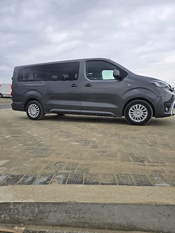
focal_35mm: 23
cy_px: 116
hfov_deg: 58.9
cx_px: 88
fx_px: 155
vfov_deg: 73.9
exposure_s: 1/345
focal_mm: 6.3
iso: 12
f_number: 1.7
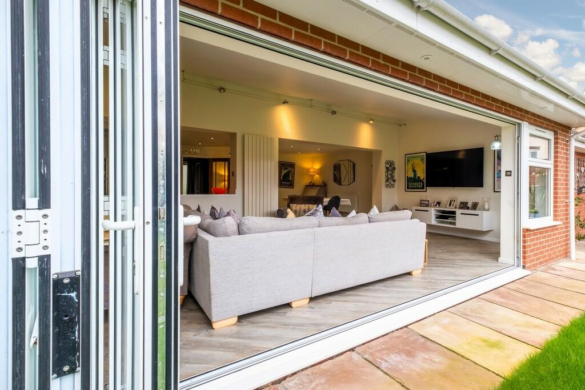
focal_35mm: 15
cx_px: 292
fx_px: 244
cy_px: 195
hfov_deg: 100.4
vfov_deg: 77.3
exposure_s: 1/100
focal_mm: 10
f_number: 11
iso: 160
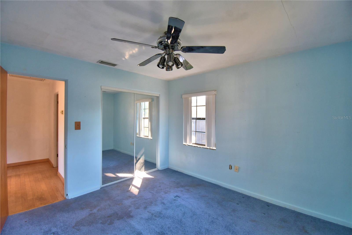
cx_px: 176
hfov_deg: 100.4
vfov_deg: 77.3
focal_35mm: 15
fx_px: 147
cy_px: 118
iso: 400
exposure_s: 1/80
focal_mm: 10
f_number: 4.5
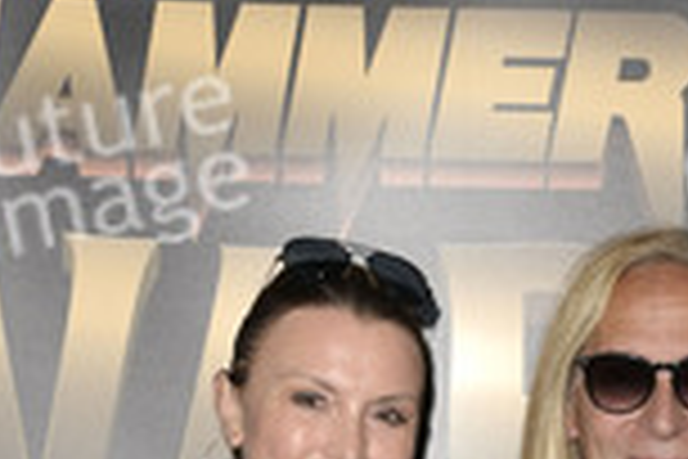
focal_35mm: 131
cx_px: 508
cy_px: 860
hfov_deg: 15.6
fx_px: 2503
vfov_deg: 9.9
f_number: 5
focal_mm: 50
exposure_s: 1/200
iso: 640
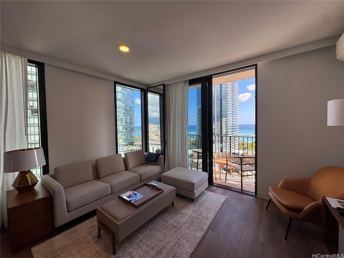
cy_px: 129
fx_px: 139
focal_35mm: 14
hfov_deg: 102.1
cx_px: 172
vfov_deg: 85.7
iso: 40
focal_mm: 2.22
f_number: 2.2
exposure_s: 1/359
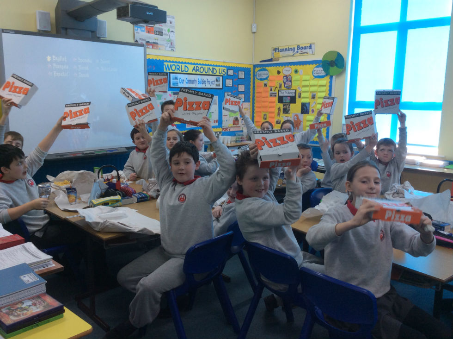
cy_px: 170
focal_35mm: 32
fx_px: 418
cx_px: 226
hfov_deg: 56.9
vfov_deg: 44.1
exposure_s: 1/40
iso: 32
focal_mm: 3.3
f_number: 2.4
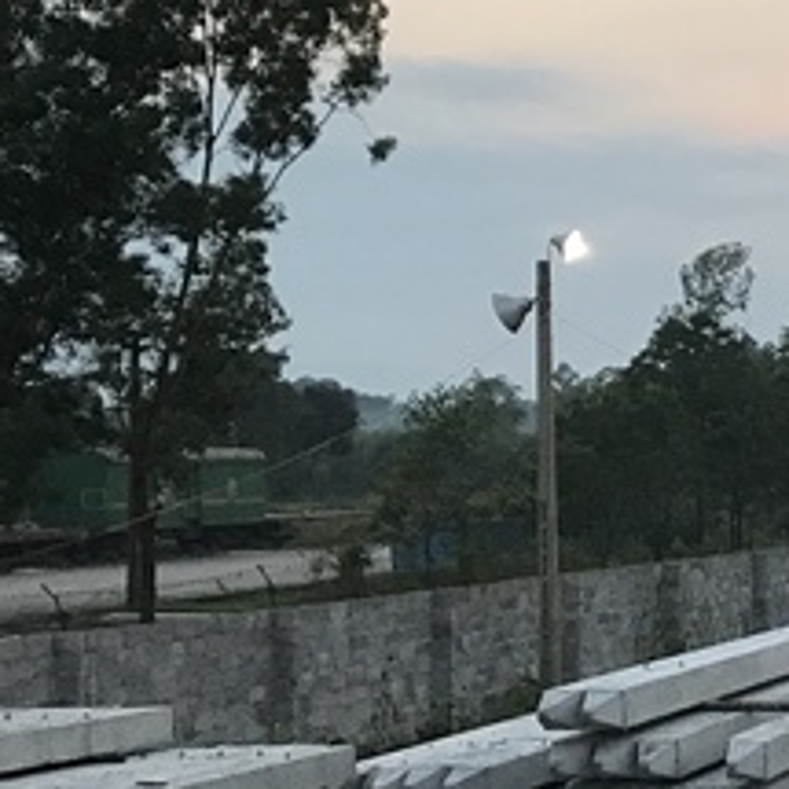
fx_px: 2372
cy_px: 473
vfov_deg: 18.9
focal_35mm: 92
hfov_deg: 15.9
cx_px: 1450
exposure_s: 1/33
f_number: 1.8
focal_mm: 3.99
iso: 25
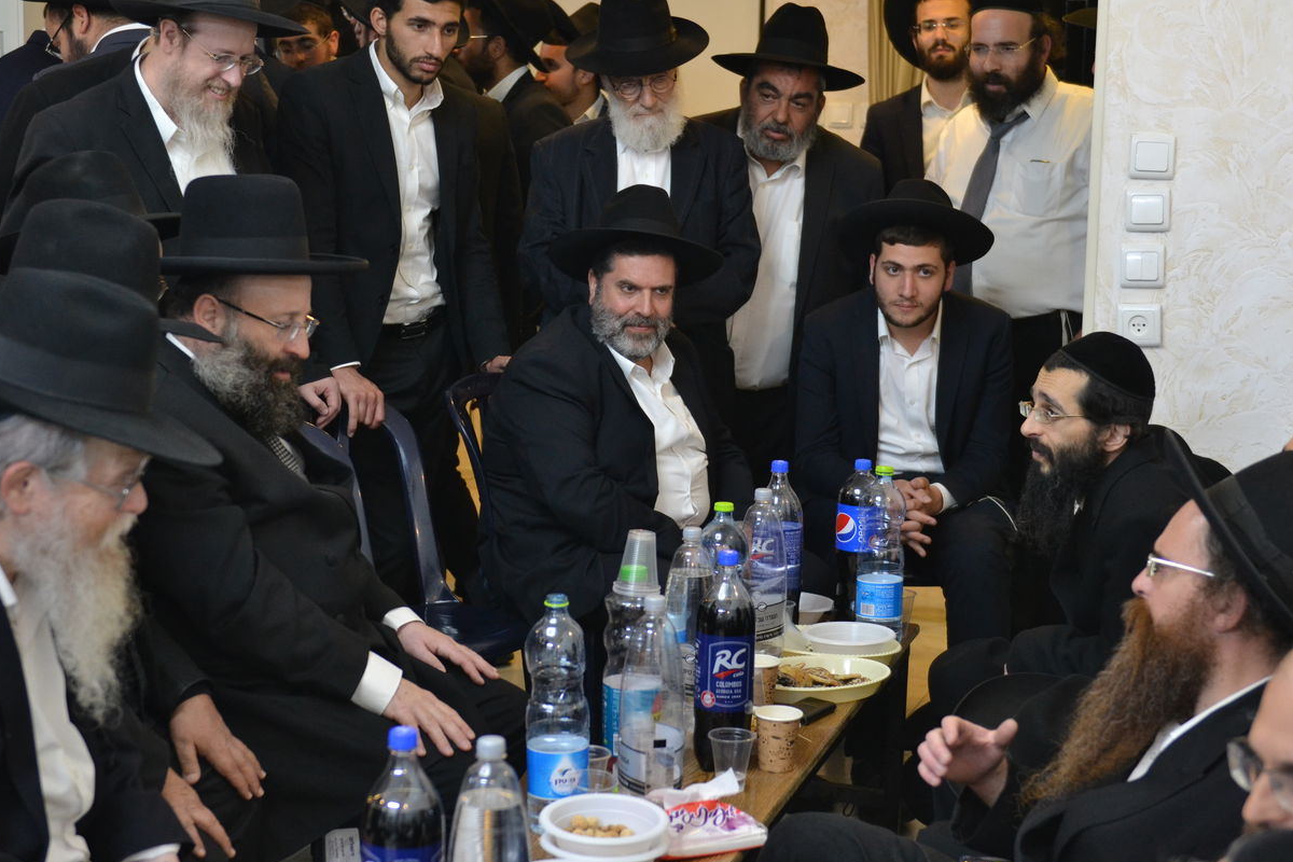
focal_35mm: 63
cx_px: 652
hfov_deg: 31.9
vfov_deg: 21.6
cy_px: 433
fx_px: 2263
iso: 800
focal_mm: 36
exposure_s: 1/100
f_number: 2.8
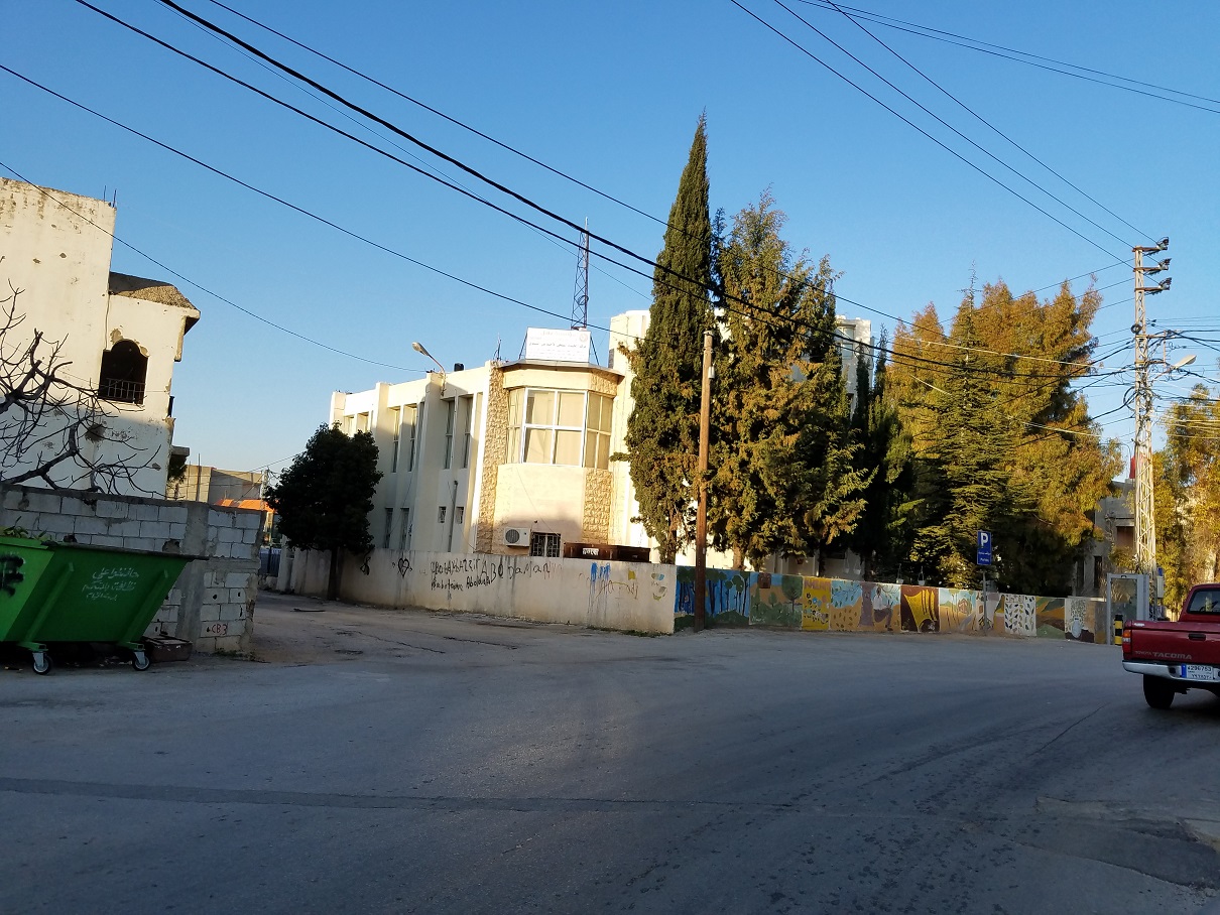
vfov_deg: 53.1
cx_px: 610
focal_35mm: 26
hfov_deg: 67.3
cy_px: 458
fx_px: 917
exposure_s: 1/1480
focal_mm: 4.2
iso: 50
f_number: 1.7
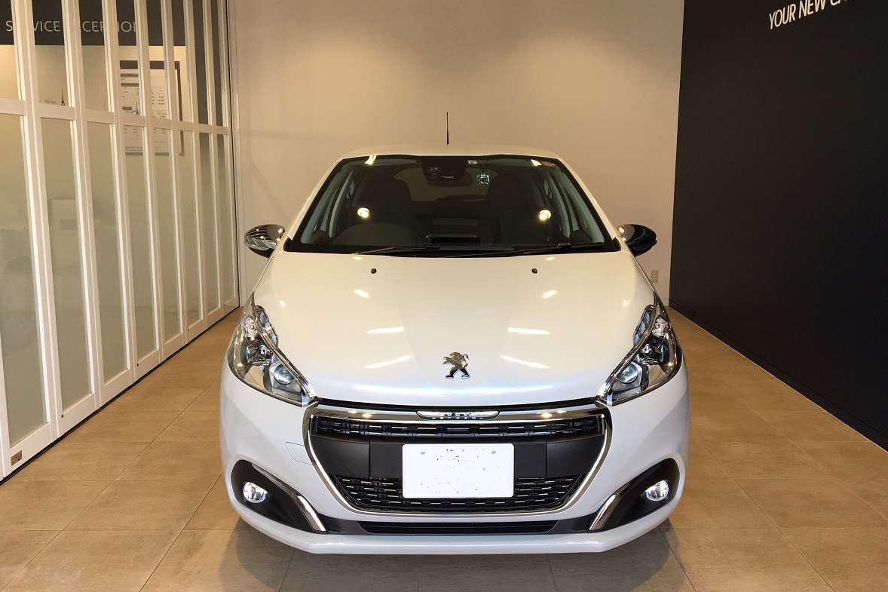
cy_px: 271
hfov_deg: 60.3
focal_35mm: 31
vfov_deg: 42.3
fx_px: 765
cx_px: 455
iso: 32
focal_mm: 4.15
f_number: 2.2
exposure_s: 1/120
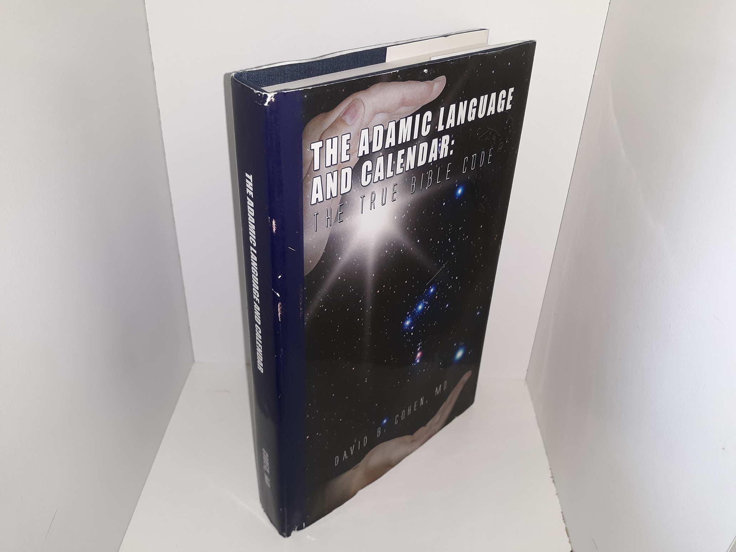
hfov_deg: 63.4
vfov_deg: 49.7
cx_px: 368
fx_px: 595
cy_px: 276
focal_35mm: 28
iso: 40
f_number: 1.7
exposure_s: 1/120
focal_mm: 3.7
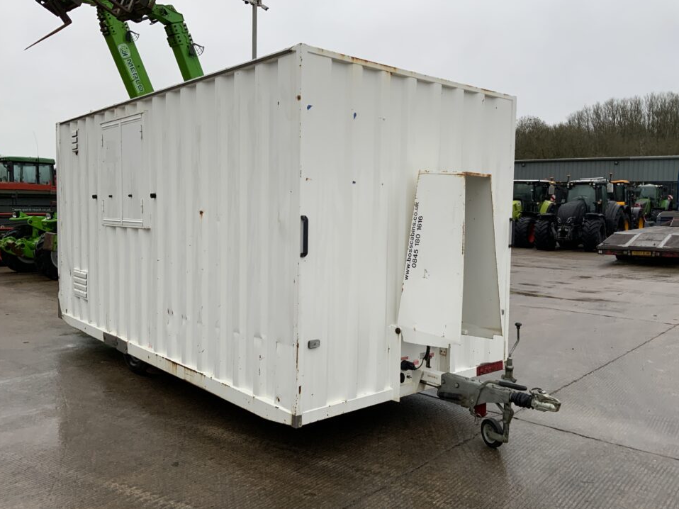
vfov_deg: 45.4
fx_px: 608
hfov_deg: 58.4
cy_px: 246
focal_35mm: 31
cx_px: 344
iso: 32
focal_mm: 3
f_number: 1.8
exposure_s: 1/122
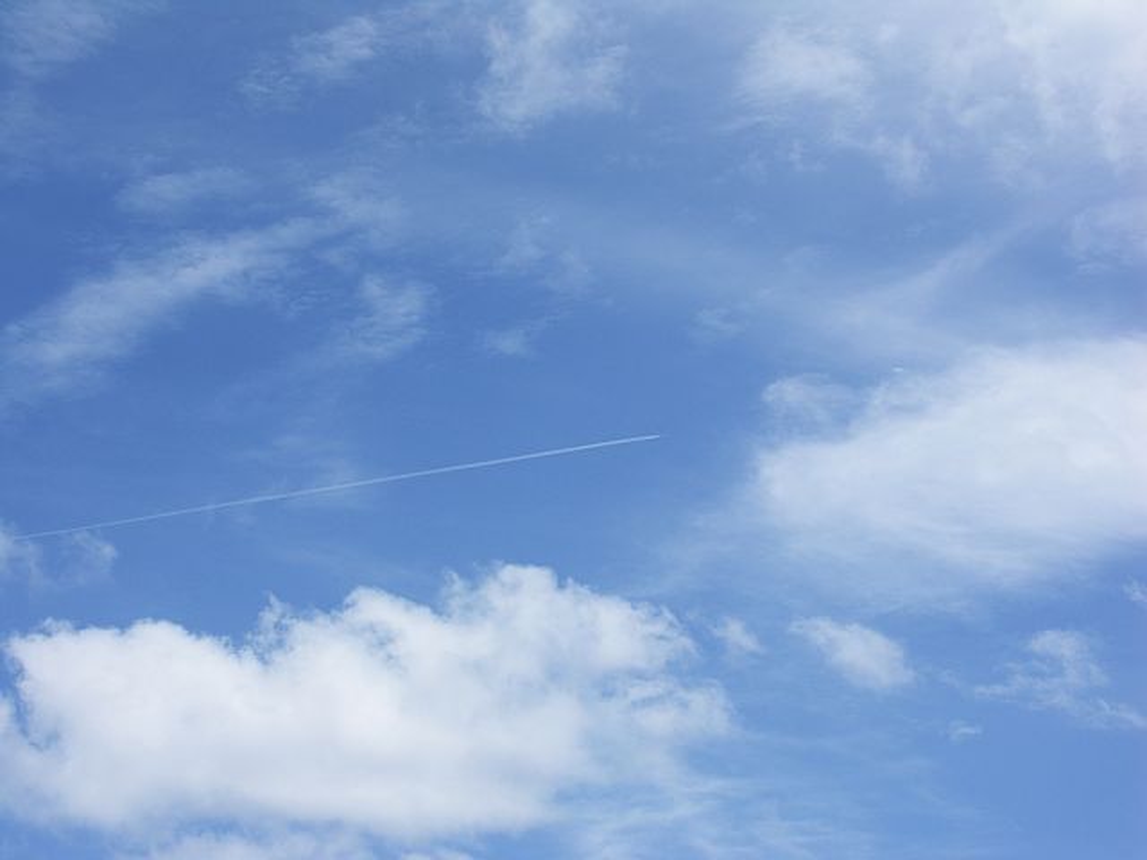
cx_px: 574
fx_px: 1988
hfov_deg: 32.2
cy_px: 430
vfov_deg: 24.4
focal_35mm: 60
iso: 50
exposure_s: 1/320
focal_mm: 15.5
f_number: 6.3
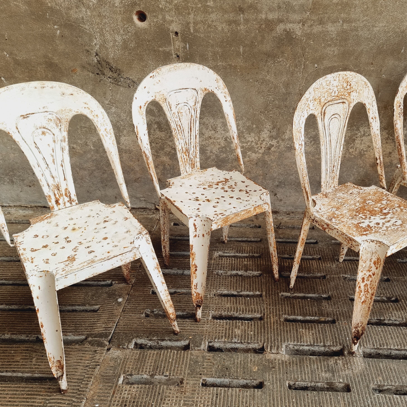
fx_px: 386
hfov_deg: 55.4
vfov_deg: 55.6
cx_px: 236
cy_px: 204
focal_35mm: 29
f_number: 1.8
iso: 50
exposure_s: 1/100
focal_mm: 6.7
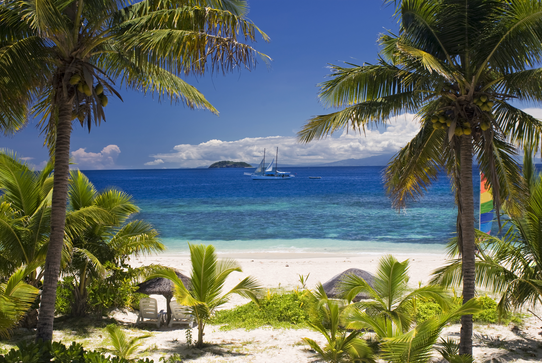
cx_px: 271
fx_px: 633
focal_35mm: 42
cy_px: 182
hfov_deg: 46.3
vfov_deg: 32.0
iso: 100
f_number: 11
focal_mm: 28
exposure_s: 1/45
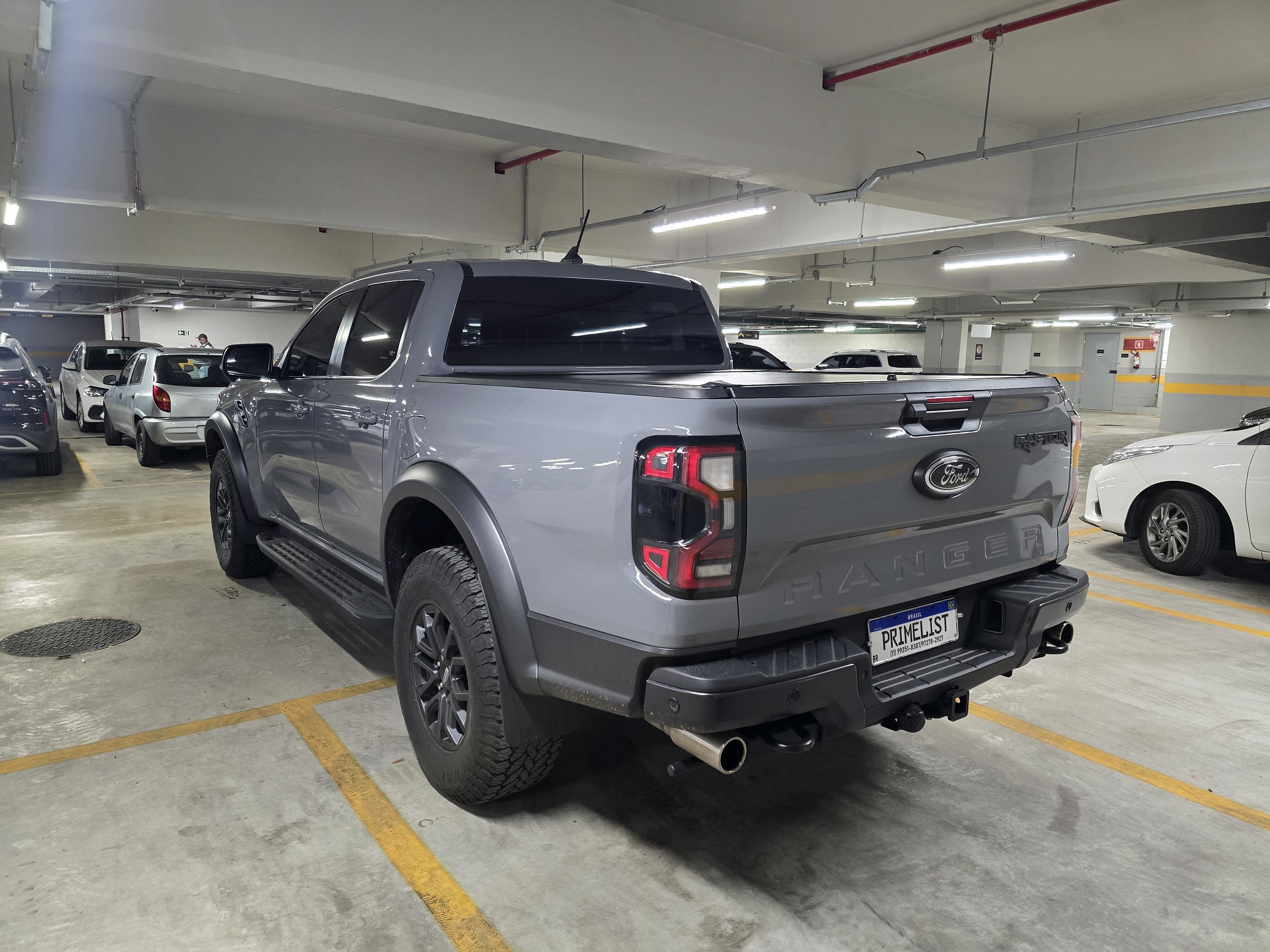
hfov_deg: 73.9
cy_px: 476
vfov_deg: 58.9
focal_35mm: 23
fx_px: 844
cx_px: 635
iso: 800
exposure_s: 1/60
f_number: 1.7
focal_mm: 6.3
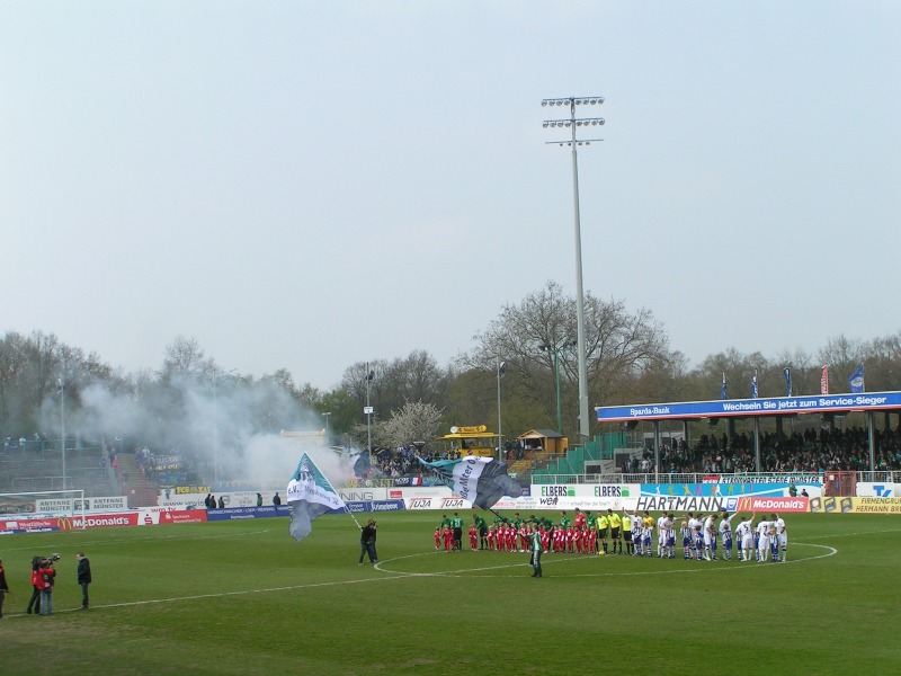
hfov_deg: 29.8
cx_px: 450
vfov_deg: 22.6
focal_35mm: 65
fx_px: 1692
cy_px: 338
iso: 50
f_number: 6.3
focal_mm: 10
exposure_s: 1/320
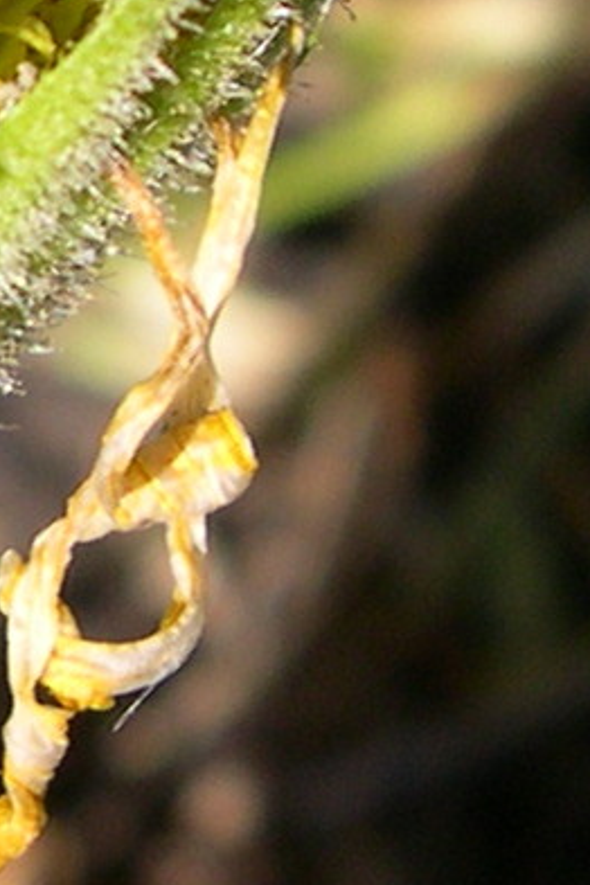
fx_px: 3712
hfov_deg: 8.7
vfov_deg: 13.6
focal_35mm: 151
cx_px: -475
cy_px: 440
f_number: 7.6
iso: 100
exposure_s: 1/124
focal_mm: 8
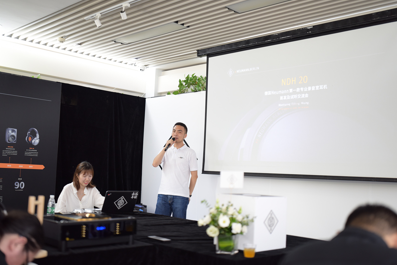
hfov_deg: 47.4
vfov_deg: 32.7
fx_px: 452
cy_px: 133
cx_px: 197
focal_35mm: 41
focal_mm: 40
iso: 640
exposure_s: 1/80
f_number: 1.6
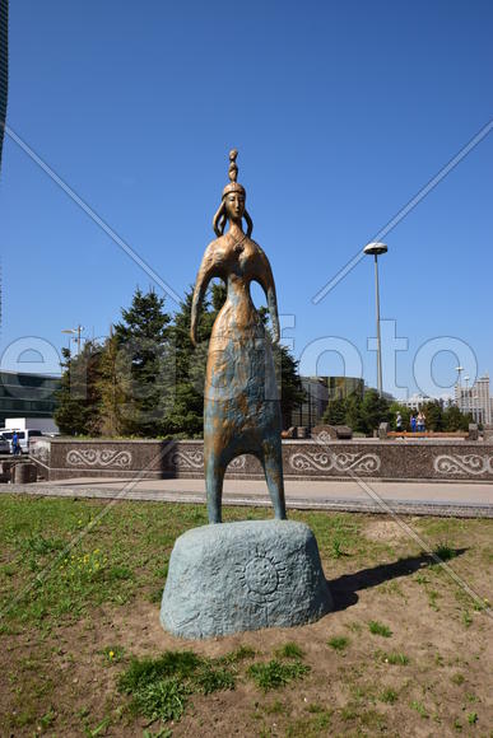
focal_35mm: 30
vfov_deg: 61.9
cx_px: 246
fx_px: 616
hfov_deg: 43.6
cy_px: 369
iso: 100
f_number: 10
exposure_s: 1/200
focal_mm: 20
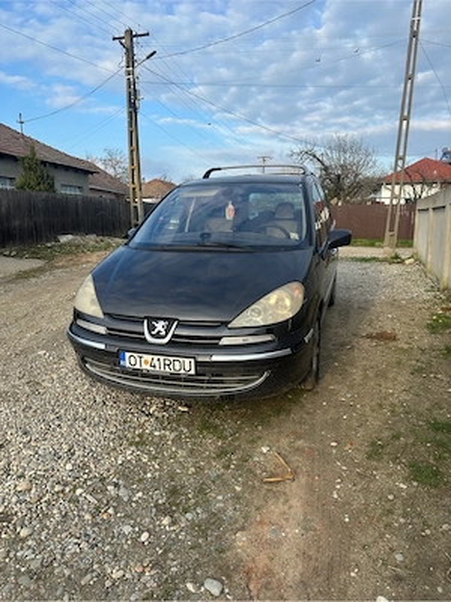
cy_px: 301
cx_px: 226
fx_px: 417
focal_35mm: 24
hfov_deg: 56.8
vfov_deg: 71.6
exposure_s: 1/1664
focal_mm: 6.86
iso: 80
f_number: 1.78
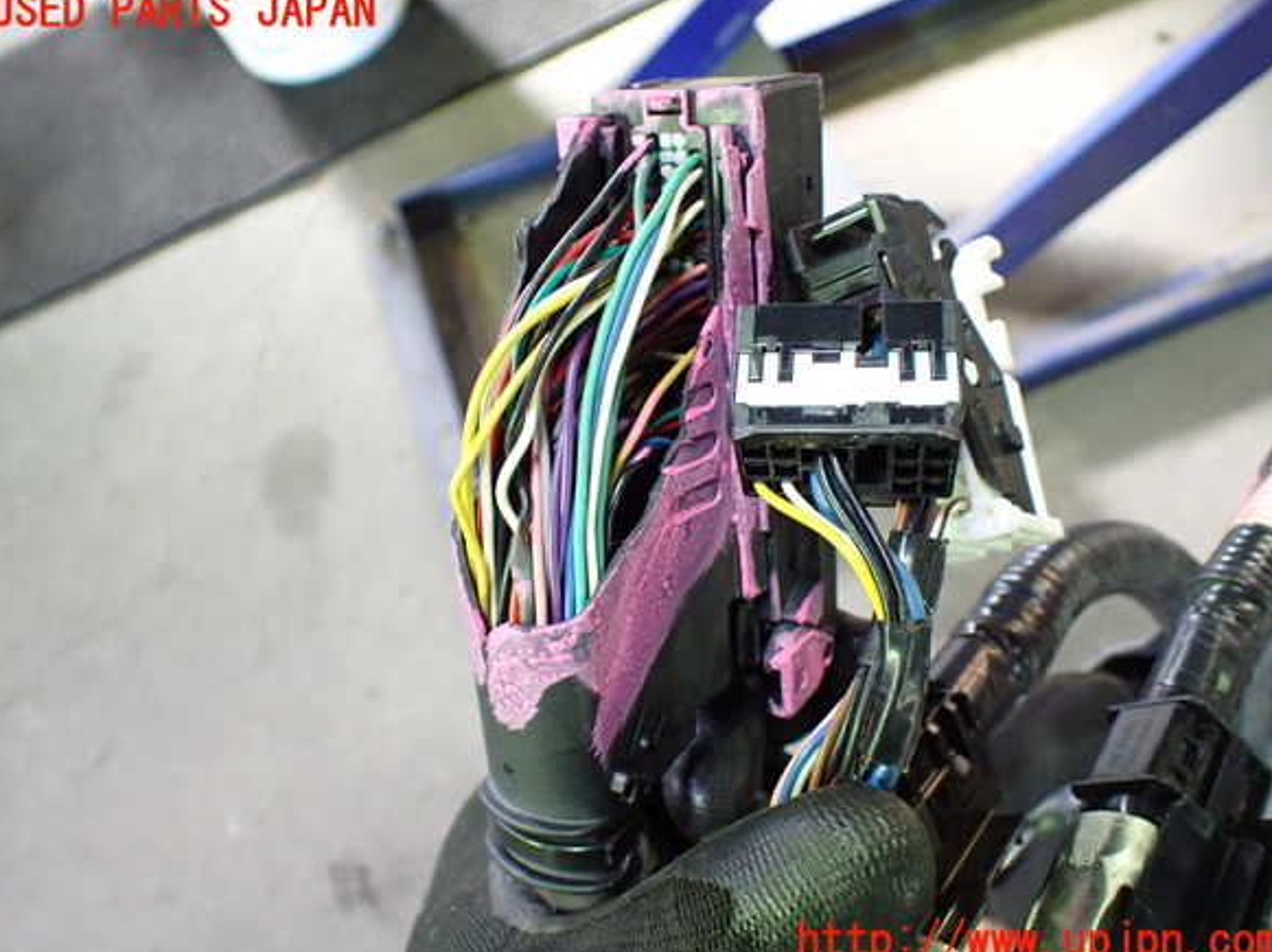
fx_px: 1138
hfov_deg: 58.4
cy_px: 477
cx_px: 635
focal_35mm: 31
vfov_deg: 45.4
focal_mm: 5.4
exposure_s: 1/40
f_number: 2.3
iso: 800
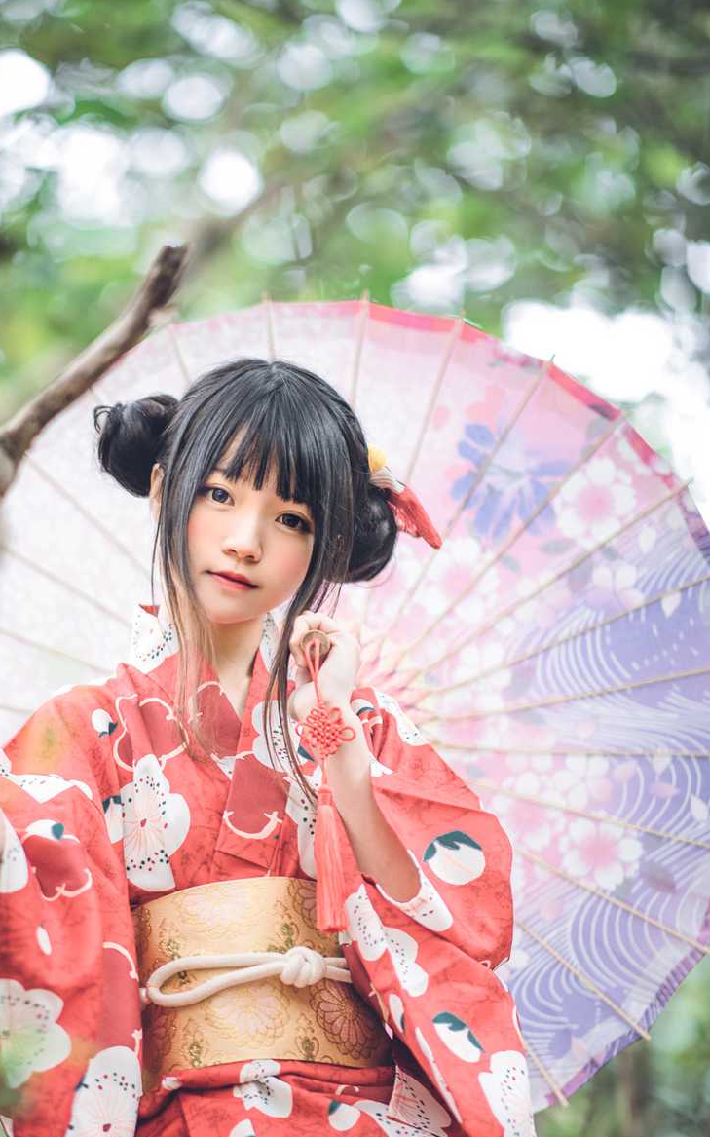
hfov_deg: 7.9
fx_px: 5110
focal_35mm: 165
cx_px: 197
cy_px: 663
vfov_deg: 12.7
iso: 200
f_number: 1.4
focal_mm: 105
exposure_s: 1/100
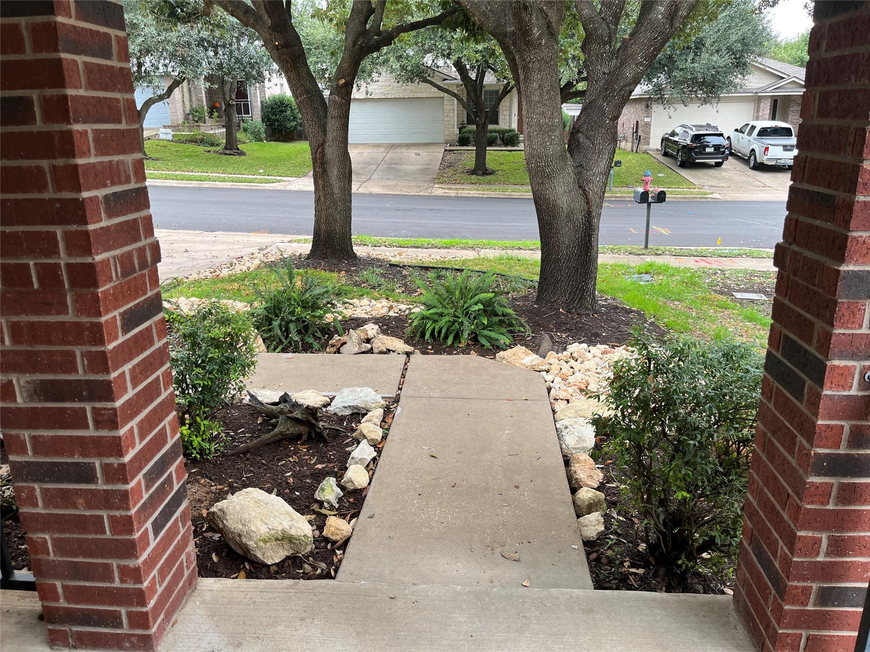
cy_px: 326
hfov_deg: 67.3
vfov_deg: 53.1
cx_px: 435
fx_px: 653
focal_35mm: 26
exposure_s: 1/122
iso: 50
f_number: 1.6
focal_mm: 5.1
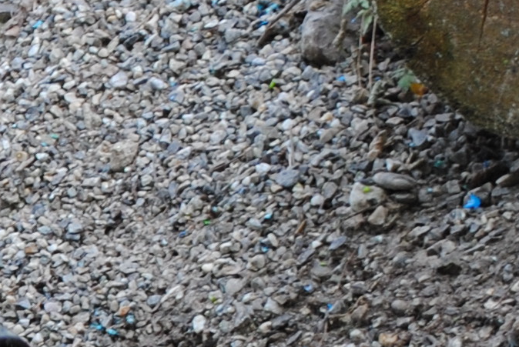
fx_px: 6839
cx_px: -443
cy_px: 333
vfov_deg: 2.9
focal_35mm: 474
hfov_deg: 4.3
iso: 200
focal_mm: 55
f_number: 5.6
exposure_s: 1/100
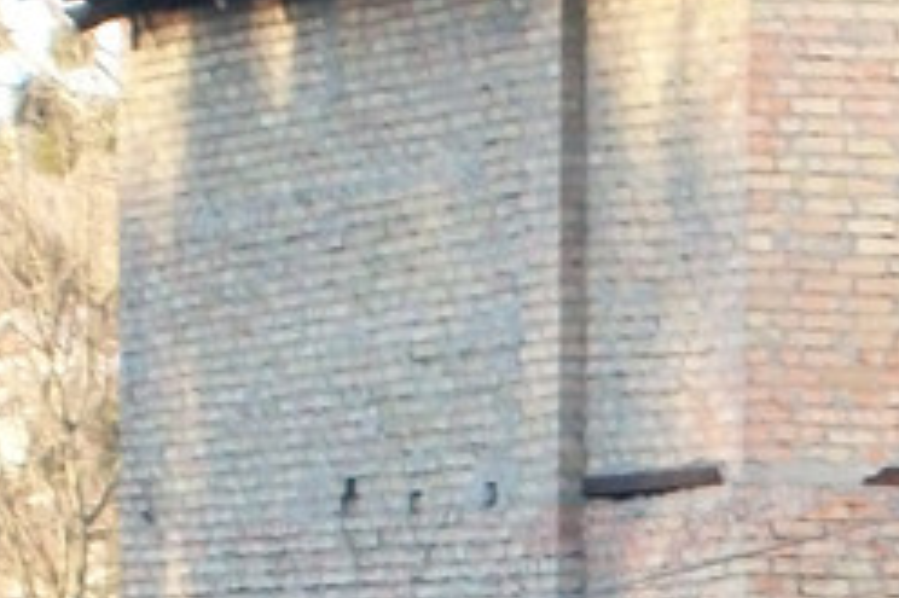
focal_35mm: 483
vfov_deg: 2.8
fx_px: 12053
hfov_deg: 4.2
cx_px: 1564
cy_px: 1439
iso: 160
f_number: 4.8
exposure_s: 1/100
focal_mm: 18
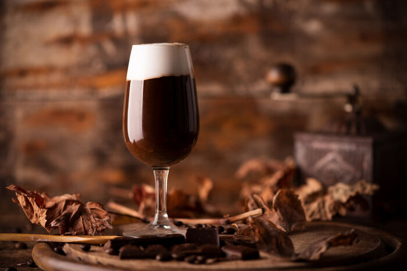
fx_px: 1187
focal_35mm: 105
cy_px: 136
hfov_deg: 19.5
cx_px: 204
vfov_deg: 13.0
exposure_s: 1/125
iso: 64
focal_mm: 105
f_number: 4.5
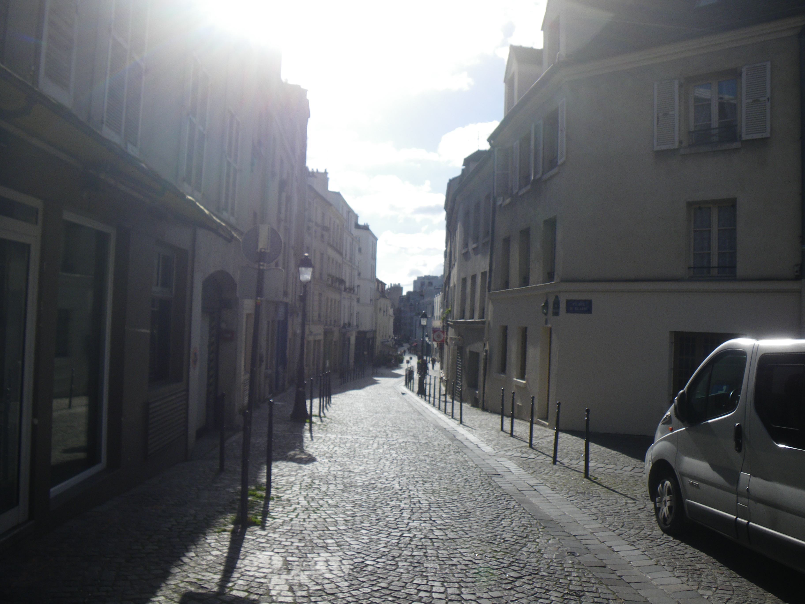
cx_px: 402
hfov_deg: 63.4
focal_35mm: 28
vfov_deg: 49.7
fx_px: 651
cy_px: 302
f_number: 4.2
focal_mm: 5
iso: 50
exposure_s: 1/640
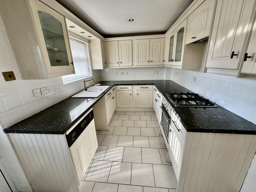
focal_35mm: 14
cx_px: 128
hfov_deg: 102.1
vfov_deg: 85.7
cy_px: 96
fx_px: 104
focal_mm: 2.22
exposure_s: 1/108
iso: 40
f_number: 2.2
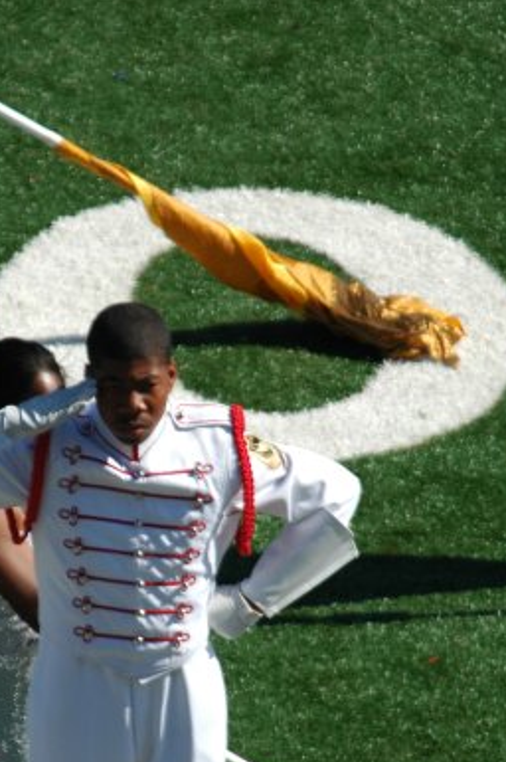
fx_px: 19768
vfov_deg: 2.2
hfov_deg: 1.5
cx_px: 127
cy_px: 523
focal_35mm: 936
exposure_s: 1/800
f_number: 5.6
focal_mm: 400
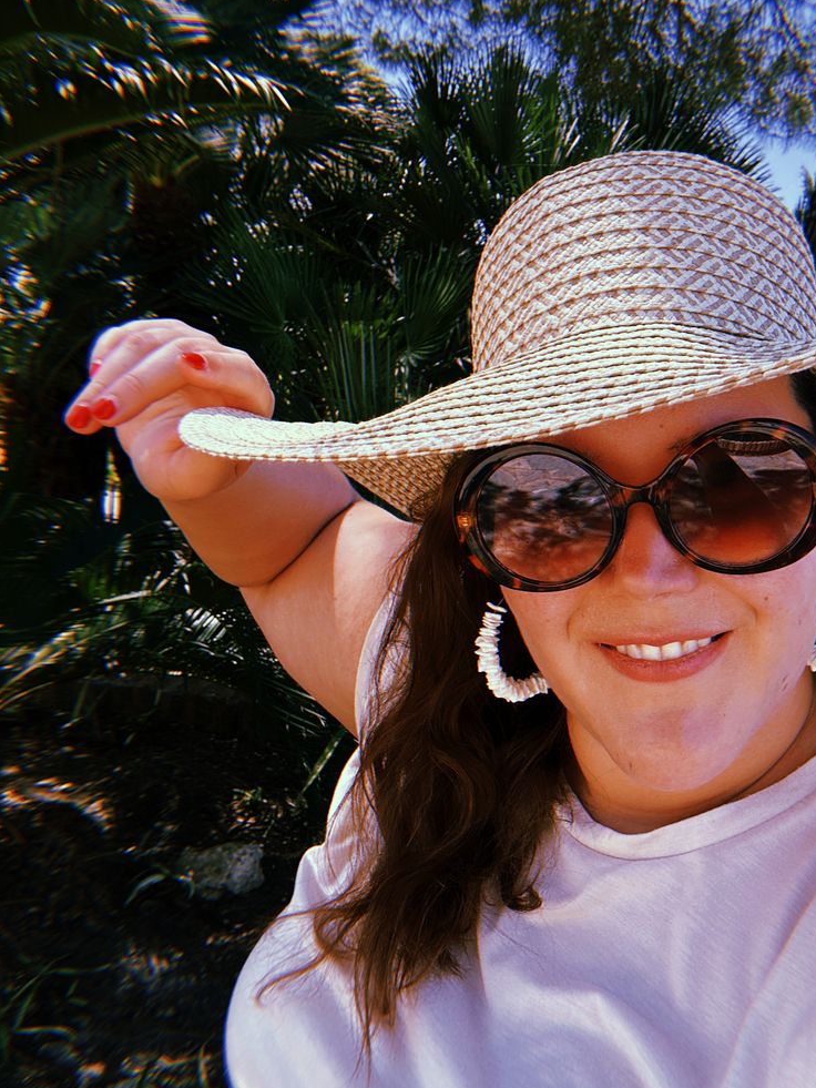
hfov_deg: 43.3
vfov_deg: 56.8
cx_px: 565
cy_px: 540
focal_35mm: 32
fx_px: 1006
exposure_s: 1/344
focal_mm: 2.69
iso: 25
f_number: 1.9
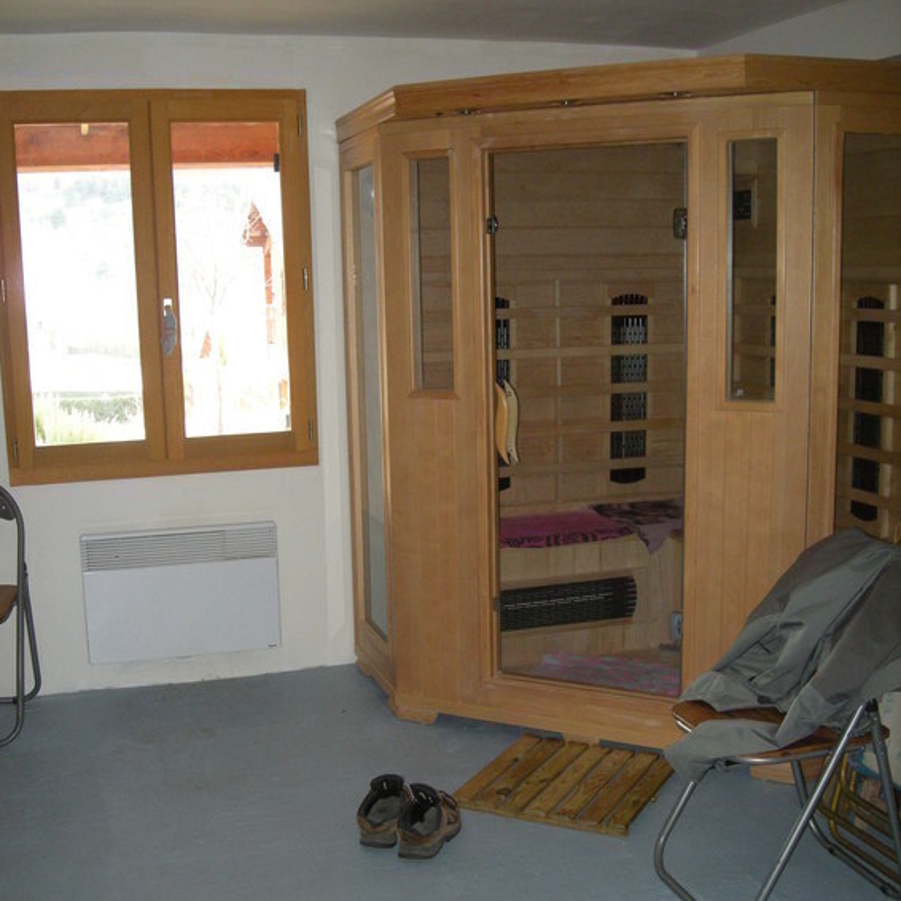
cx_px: 444
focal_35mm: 42
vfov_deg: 39.9
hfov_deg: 40.0
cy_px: 525
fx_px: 1237
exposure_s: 1/60
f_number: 2.8
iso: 182
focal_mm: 5.7
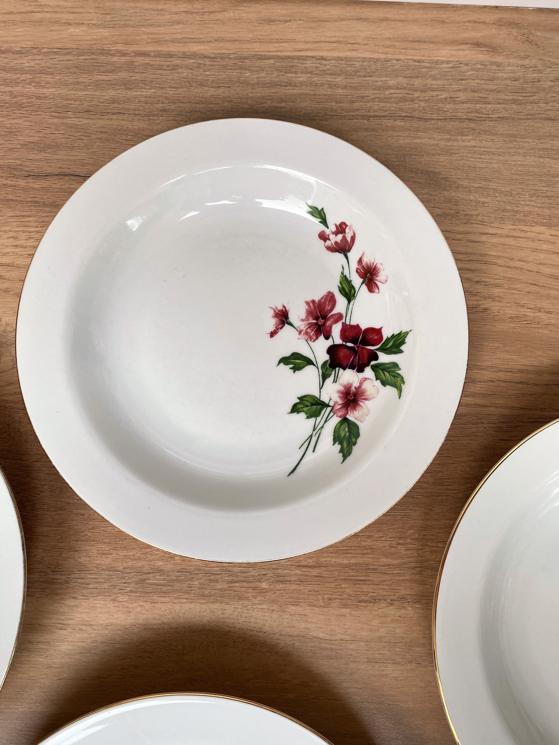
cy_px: 372
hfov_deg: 53.1
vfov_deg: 67.3
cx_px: 280
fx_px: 560
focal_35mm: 26
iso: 32
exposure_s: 1/122
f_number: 1.8
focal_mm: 4.25
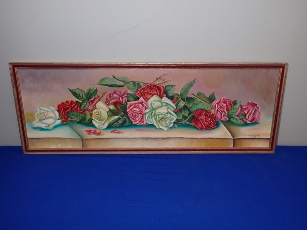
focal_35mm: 30
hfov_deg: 60.0
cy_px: 115
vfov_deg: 46.8
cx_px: 154
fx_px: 266
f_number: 2.3
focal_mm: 5.4
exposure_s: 1/30
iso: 200
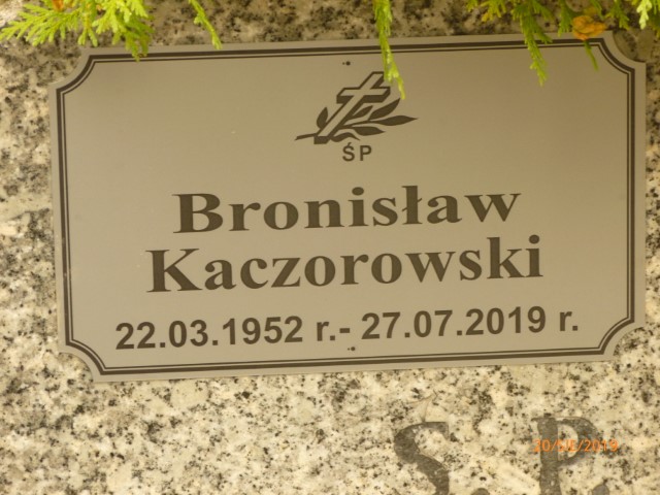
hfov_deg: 10.7
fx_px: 3508
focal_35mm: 184
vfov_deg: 8.1
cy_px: 248
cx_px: 330
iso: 200
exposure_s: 1/100
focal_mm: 32.8
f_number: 5.5
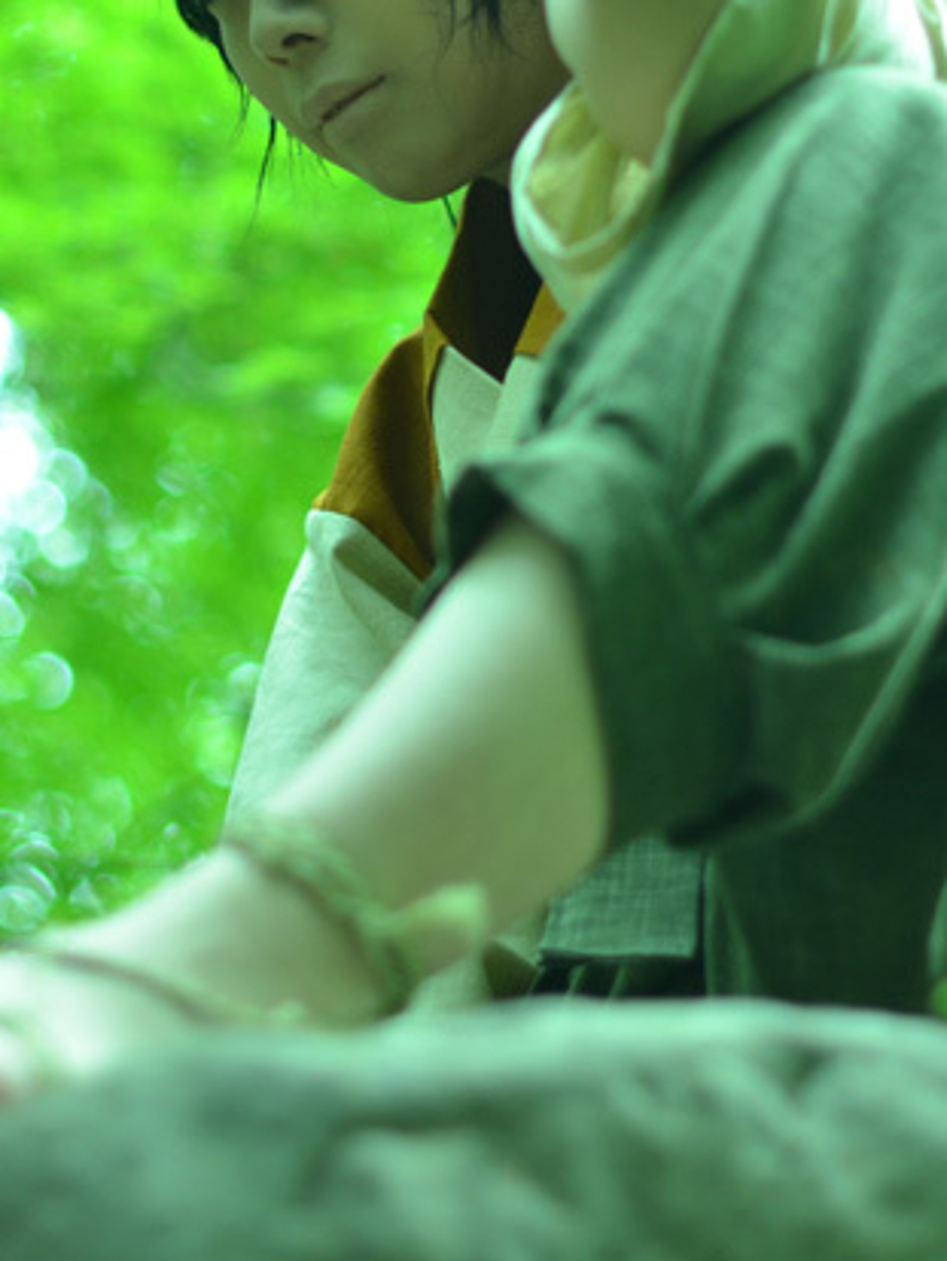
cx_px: 493
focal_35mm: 139
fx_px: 5065
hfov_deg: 10.7
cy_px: 405
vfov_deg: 14.2
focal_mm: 50
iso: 400
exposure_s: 1/250
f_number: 1.8
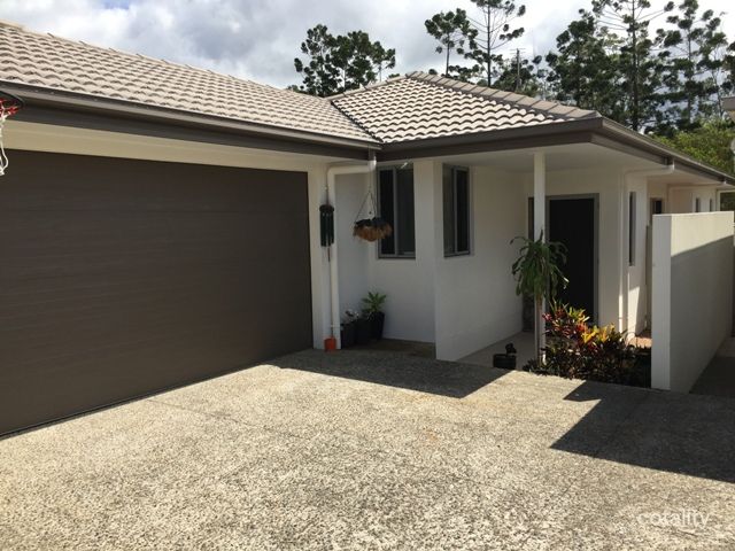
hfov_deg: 61.7
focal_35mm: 29
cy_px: 276
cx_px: 368
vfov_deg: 48.2
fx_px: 616
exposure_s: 1/1721
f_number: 2.2
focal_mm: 4.15
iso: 32
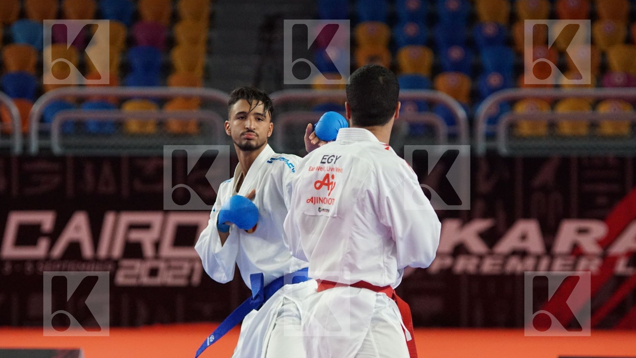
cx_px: 317
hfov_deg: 9.8
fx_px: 3727
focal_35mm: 221
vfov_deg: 5.5
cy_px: 178
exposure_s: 1/2000
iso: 3200
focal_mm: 140
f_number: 2.8
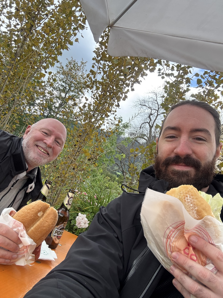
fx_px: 198
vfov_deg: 73.9
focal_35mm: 23
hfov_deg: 58.9
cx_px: 112
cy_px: 149
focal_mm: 2.69
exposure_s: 1/172
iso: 32
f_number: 1.9
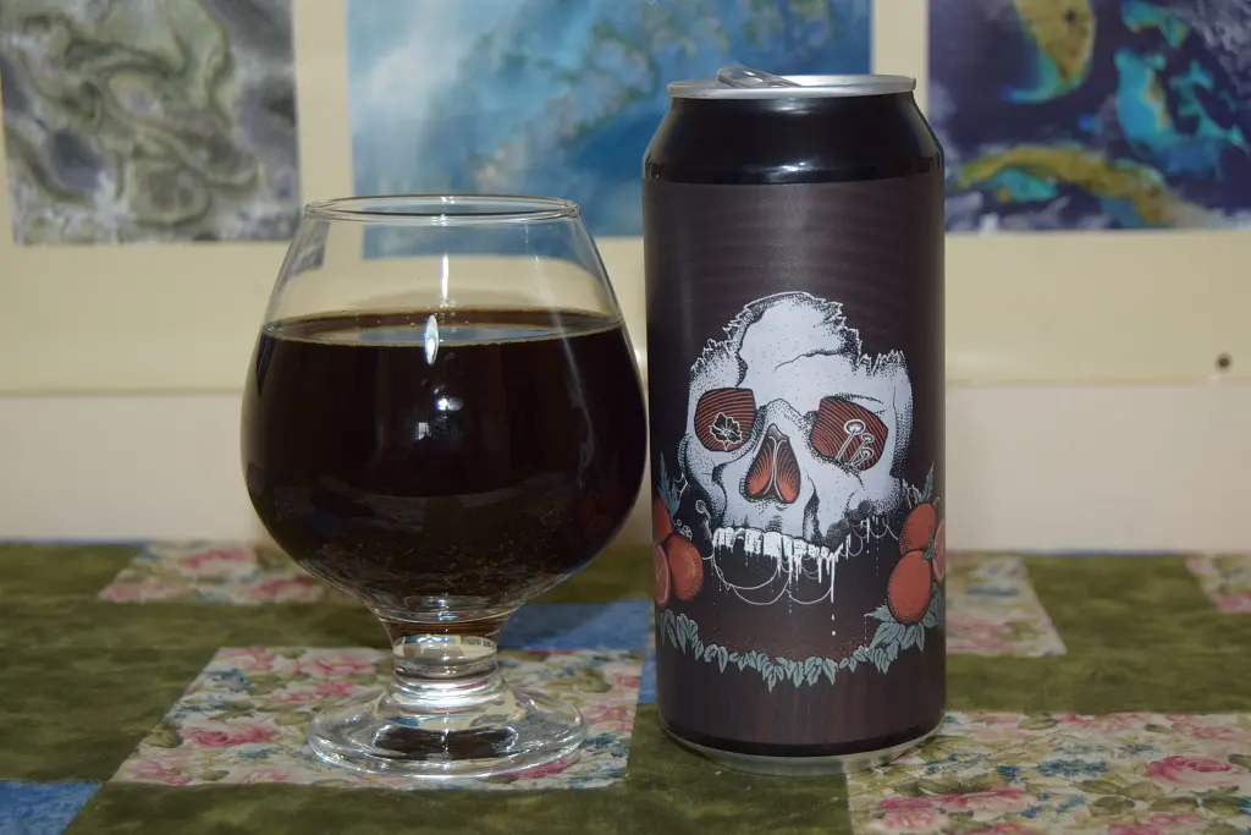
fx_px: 2346
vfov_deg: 20.2
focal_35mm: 68
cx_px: 626
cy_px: 418
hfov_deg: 29.9
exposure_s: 1/60
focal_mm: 45
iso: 500
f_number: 5.3
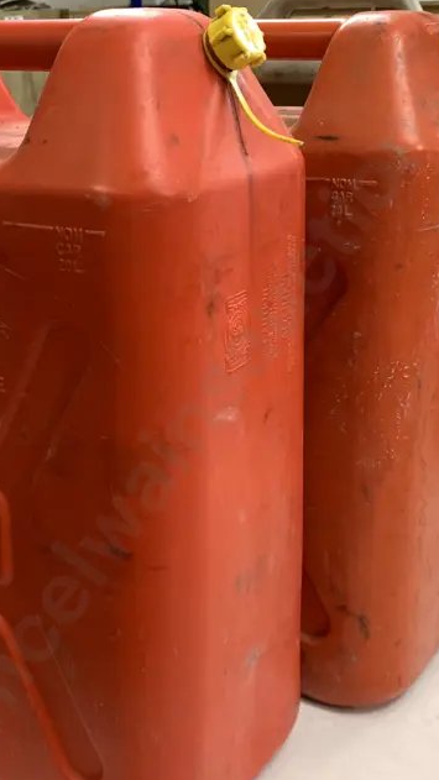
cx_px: 213
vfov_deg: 44.6
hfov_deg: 26.0
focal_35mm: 46
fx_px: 952
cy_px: 401
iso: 100
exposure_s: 1/50
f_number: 1.8
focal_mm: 4.25
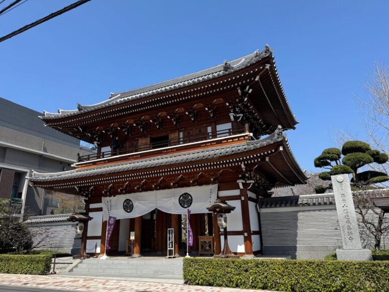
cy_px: 147
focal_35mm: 25
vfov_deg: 54.9
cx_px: 197
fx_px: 281
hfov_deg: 69.4
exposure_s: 1/3413
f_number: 1.78
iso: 80
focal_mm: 6.76
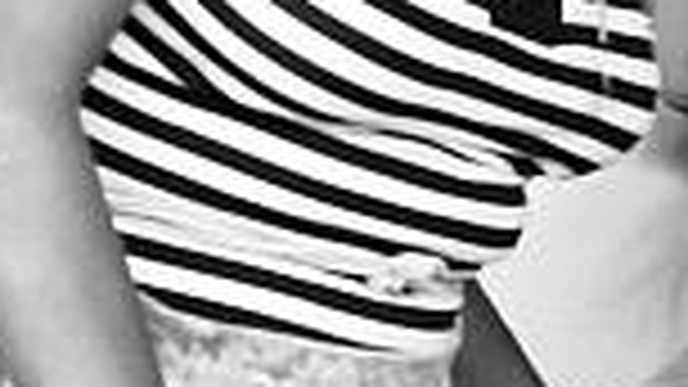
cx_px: -576
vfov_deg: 2.4
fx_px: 9193
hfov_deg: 4.2
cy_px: 25
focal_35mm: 504
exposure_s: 1/500
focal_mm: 70
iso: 1600
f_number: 4.5
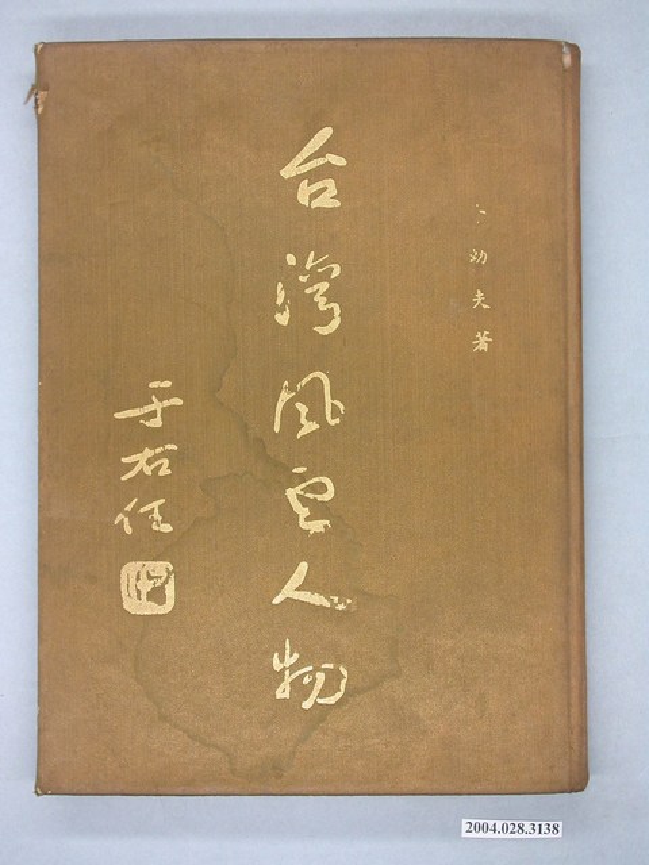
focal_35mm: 55
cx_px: 324
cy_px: 432
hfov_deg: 26.6
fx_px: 1375
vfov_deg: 34.9
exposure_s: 1/31.1
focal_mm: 11.5
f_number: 3
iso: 100
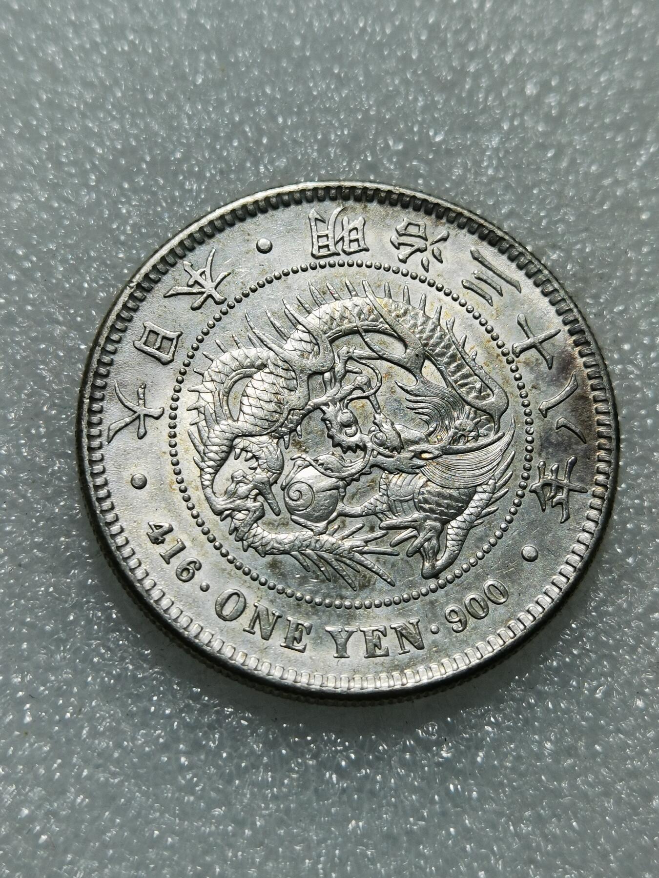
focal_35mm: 64
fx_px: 1625
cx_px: 330
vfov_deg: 30.3
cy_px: 439
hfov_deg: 22.9
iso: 50
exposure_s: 1/156
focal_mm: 6.67
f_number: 1.9
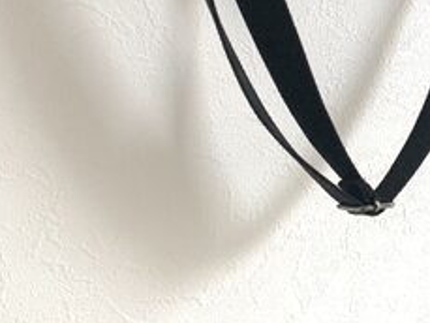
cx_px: 604
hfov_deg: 18.4
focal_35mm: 97
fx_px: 1206
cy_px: -274
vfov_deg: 13.5
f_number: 1.8
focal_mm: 4.25
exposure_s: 1/121
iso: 80
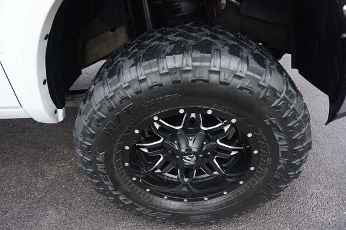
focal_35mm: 26
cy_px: 124
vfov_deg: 49.4
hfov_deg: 69.4
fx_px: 250
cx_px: 166
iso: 3200
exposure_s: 1/125
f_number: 3.5
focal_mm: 16
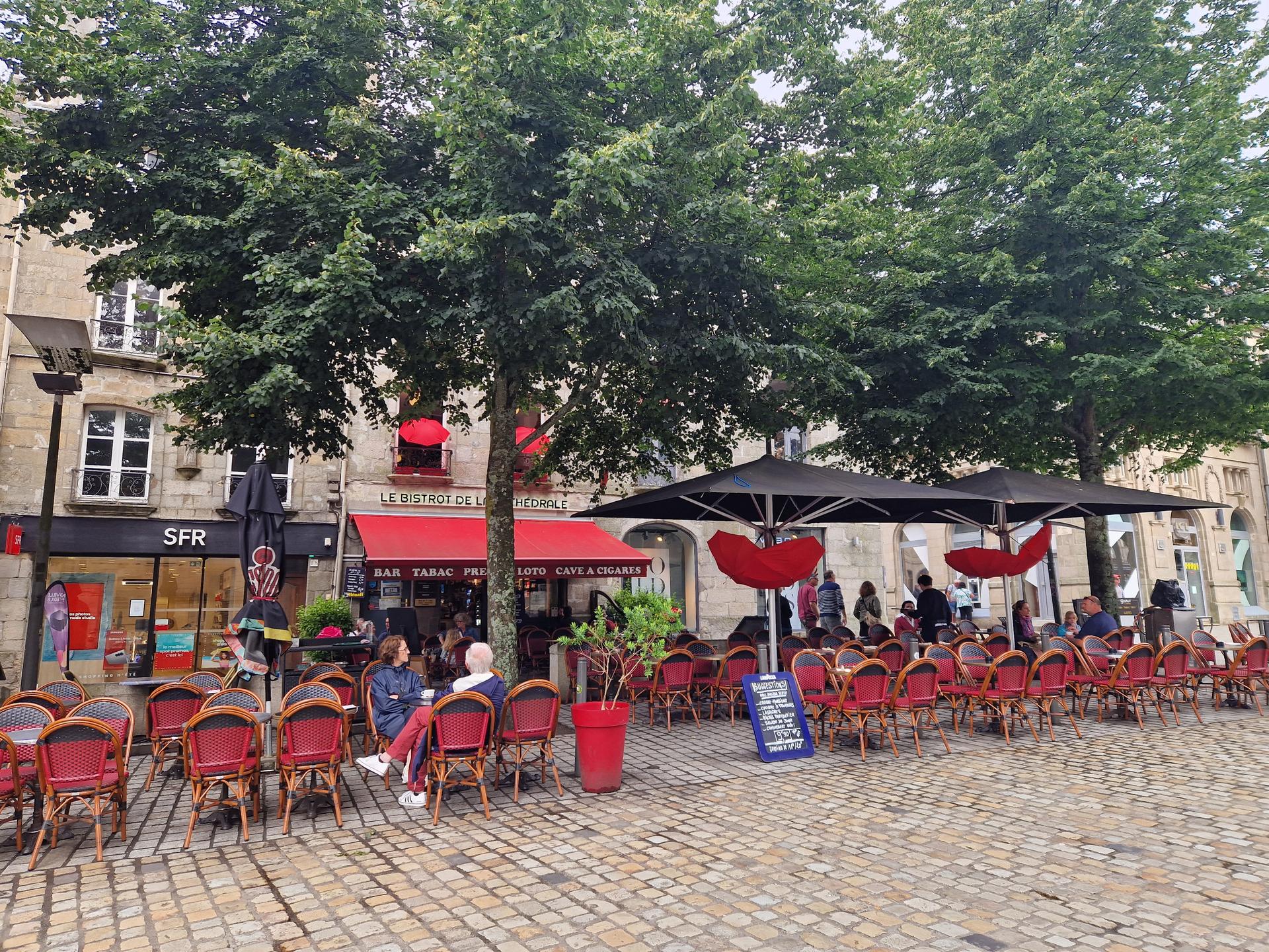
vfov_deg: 58.9
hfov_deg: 73.9
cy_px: 476
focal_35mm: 23
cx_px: 634
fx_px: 843
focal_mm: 5.4
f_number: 1.8
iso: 50
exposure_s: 1/211
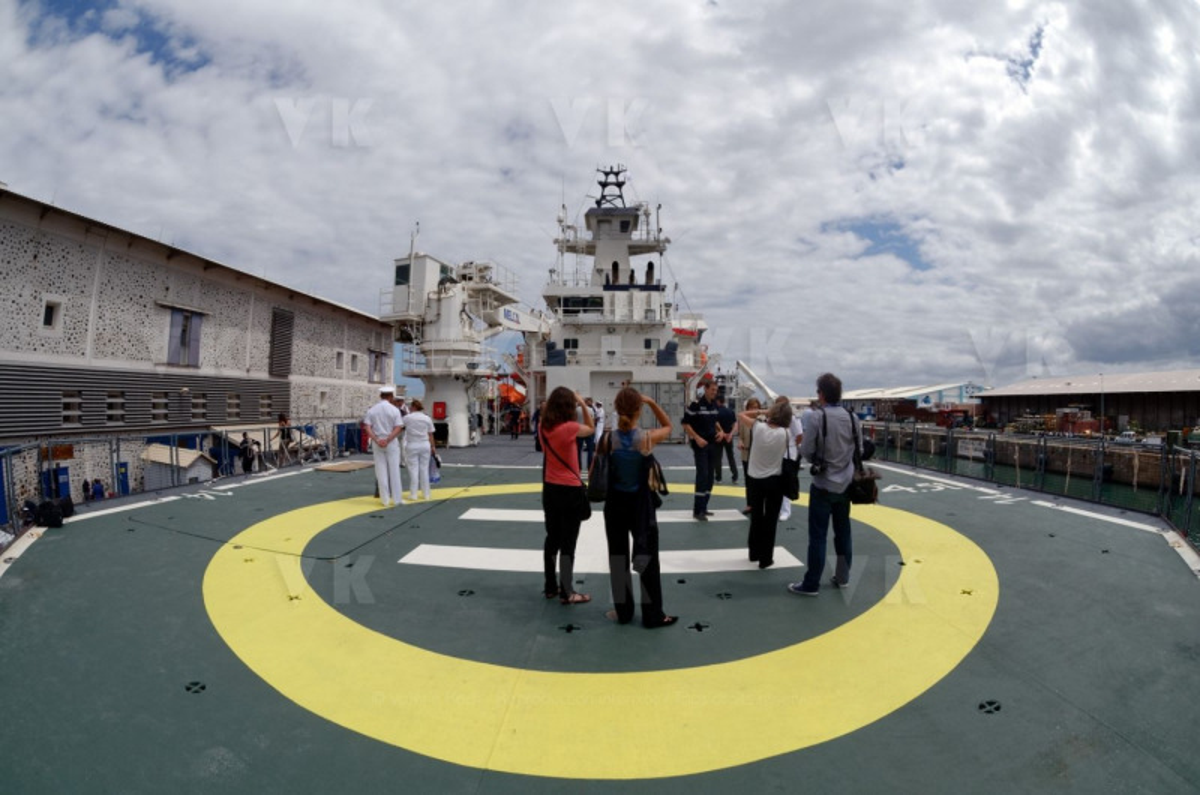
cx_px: 600
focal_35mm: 16
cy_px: 398
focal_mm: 10.5
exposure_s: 1/400
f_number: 11
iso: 125
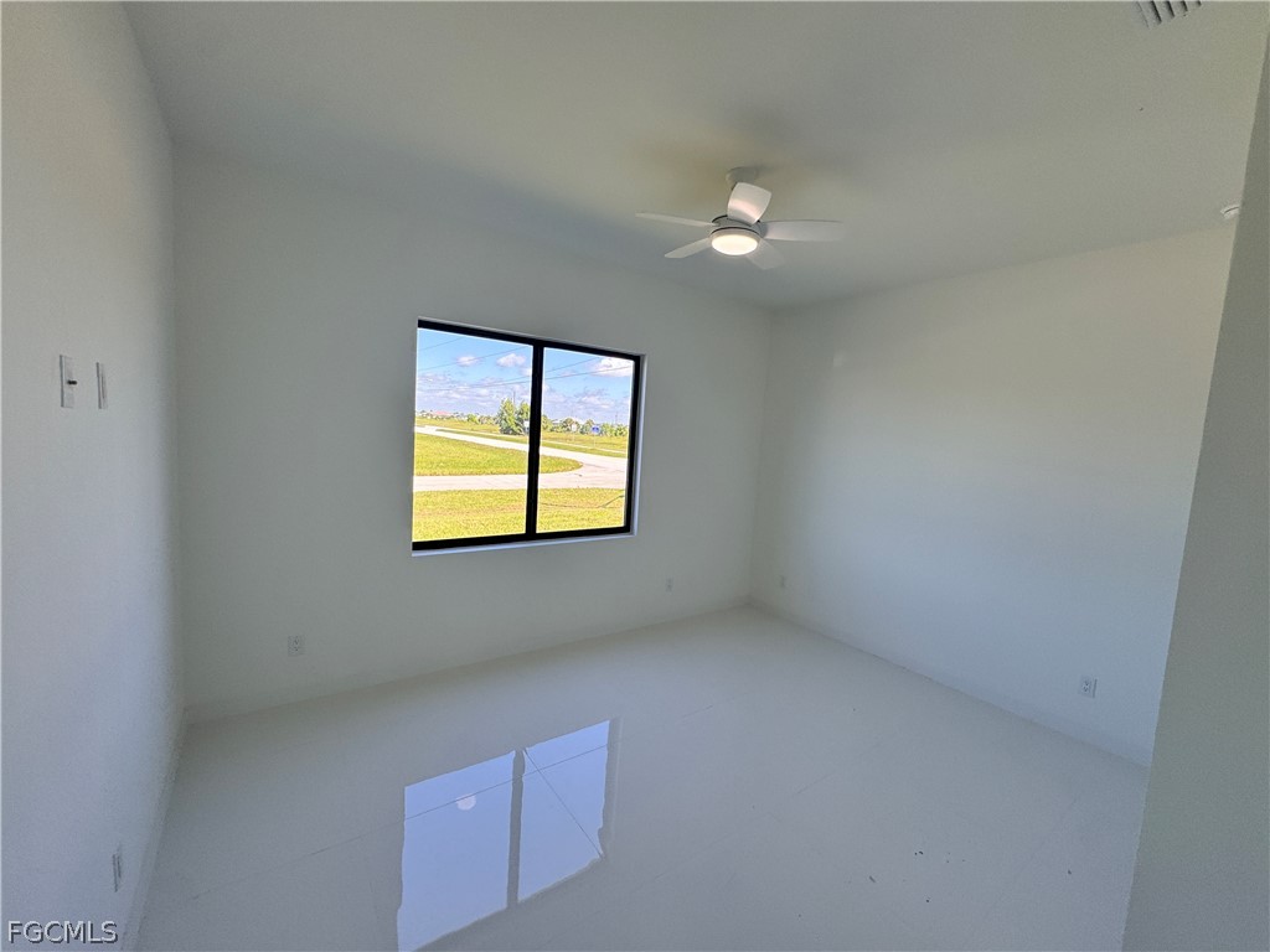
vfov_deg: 85.7
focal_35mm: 14
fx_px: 514
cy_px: 476
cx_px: 635
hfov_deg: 102.1
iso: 40
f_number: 2.2
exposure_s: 1/307
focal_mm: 2.22
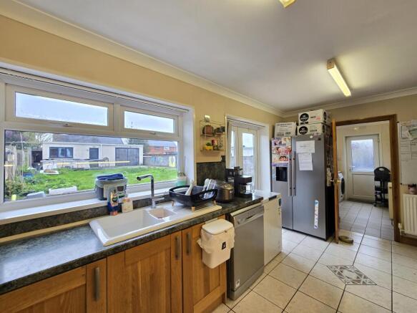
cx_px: 208
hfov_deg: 106.2
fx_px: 157
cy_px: 156
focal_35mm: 13
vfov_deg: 89.9
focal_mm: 2.2
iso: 50
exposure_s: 1/50
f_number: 2.2
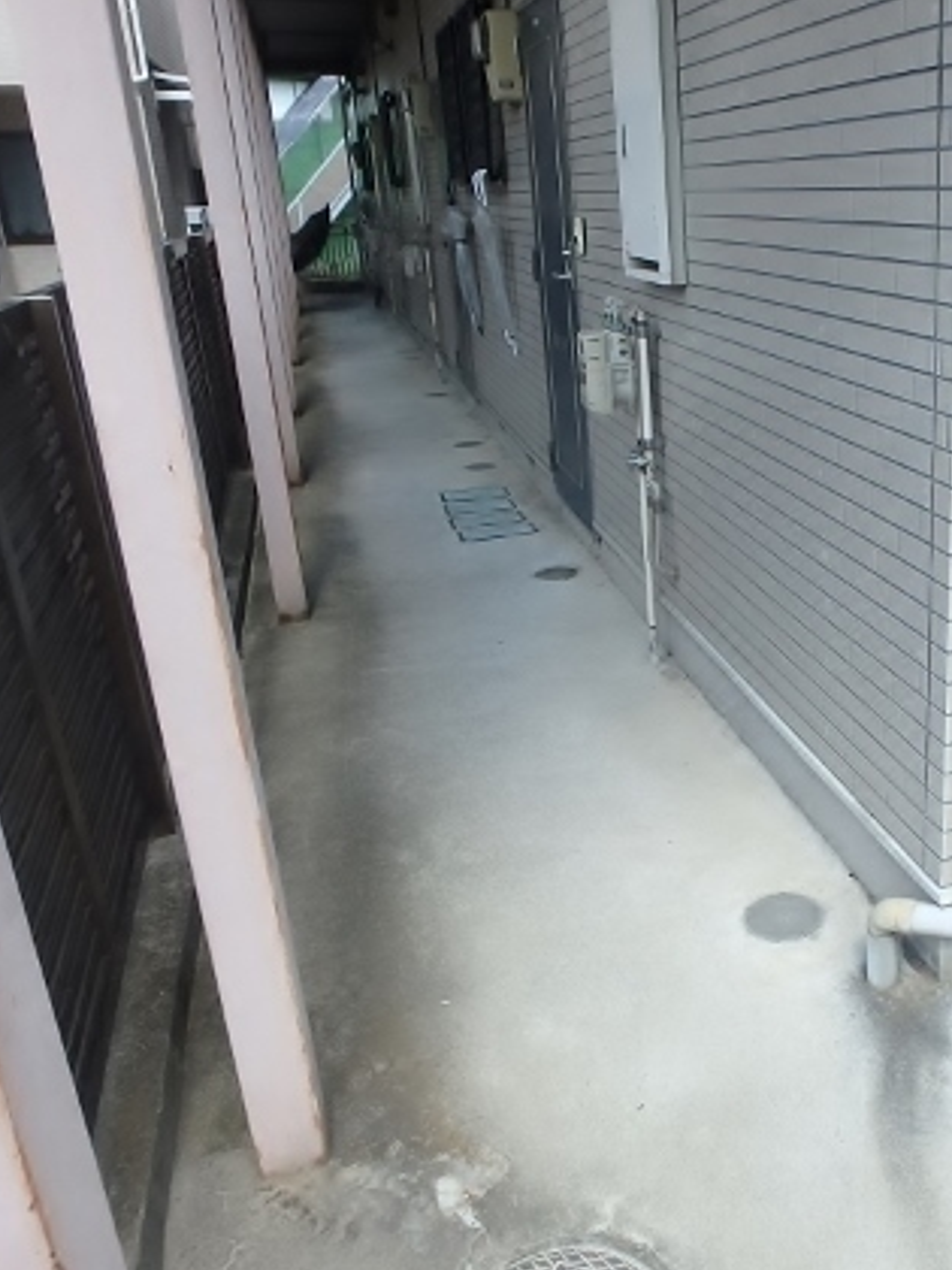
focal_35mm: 32
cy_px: 641
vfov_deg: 56.8
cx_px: 825
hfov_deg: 41.3
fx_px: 1173
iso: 125
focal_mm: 3.7
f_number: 3.5
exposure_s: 1/320
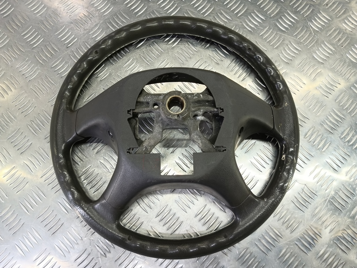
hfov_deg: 73.9
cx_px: 178
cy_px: 134
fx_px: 237
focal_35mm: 23
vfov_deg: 58.9
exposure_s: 1/50
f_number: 1.6
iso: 128
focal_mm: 4.11
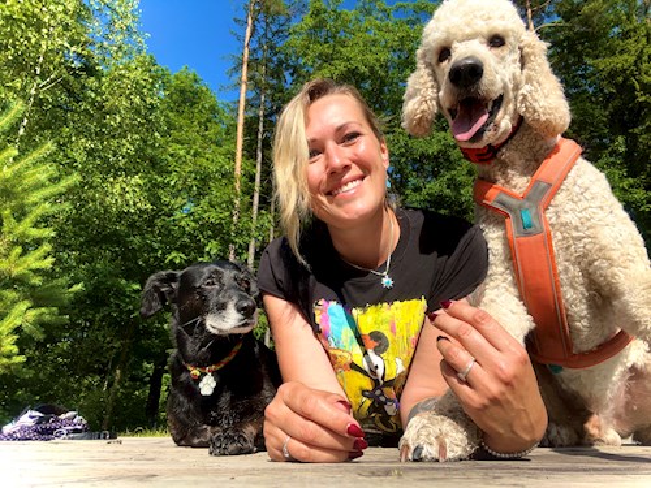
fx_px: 433
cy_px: 244
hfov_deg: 73.9
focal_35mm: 23
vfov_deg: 58.9
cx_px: 326
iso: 32
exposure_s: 1/1148
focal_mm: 2.71
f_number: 2.2
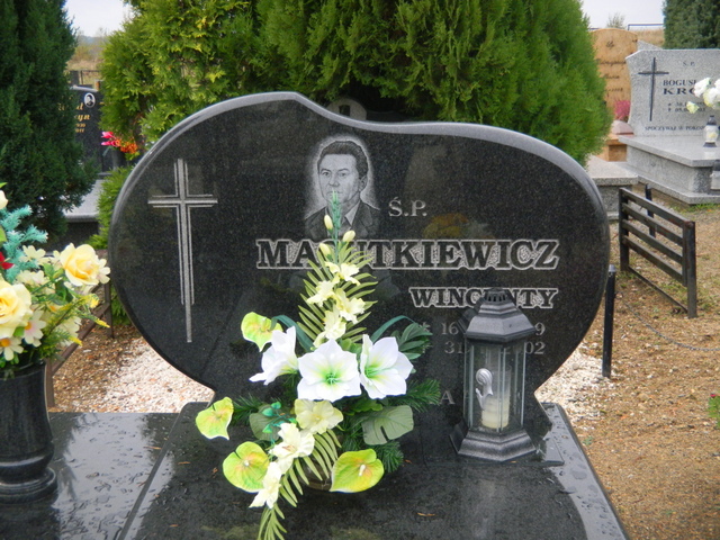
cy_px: 270
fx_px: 957
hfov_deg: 41.2
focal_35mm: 46
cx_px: 360
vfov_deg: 31.5
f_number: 4.1
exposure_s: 1/329
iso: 200
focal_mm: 8.3
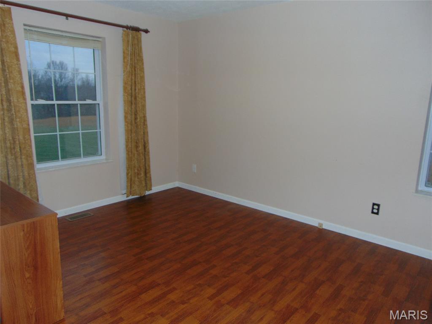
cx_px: 216
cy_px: 162
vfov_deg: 54.9
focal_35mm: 25
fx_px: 312
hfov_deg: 69.4
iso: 100
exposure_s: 1/30
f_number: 3
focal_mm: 4.5
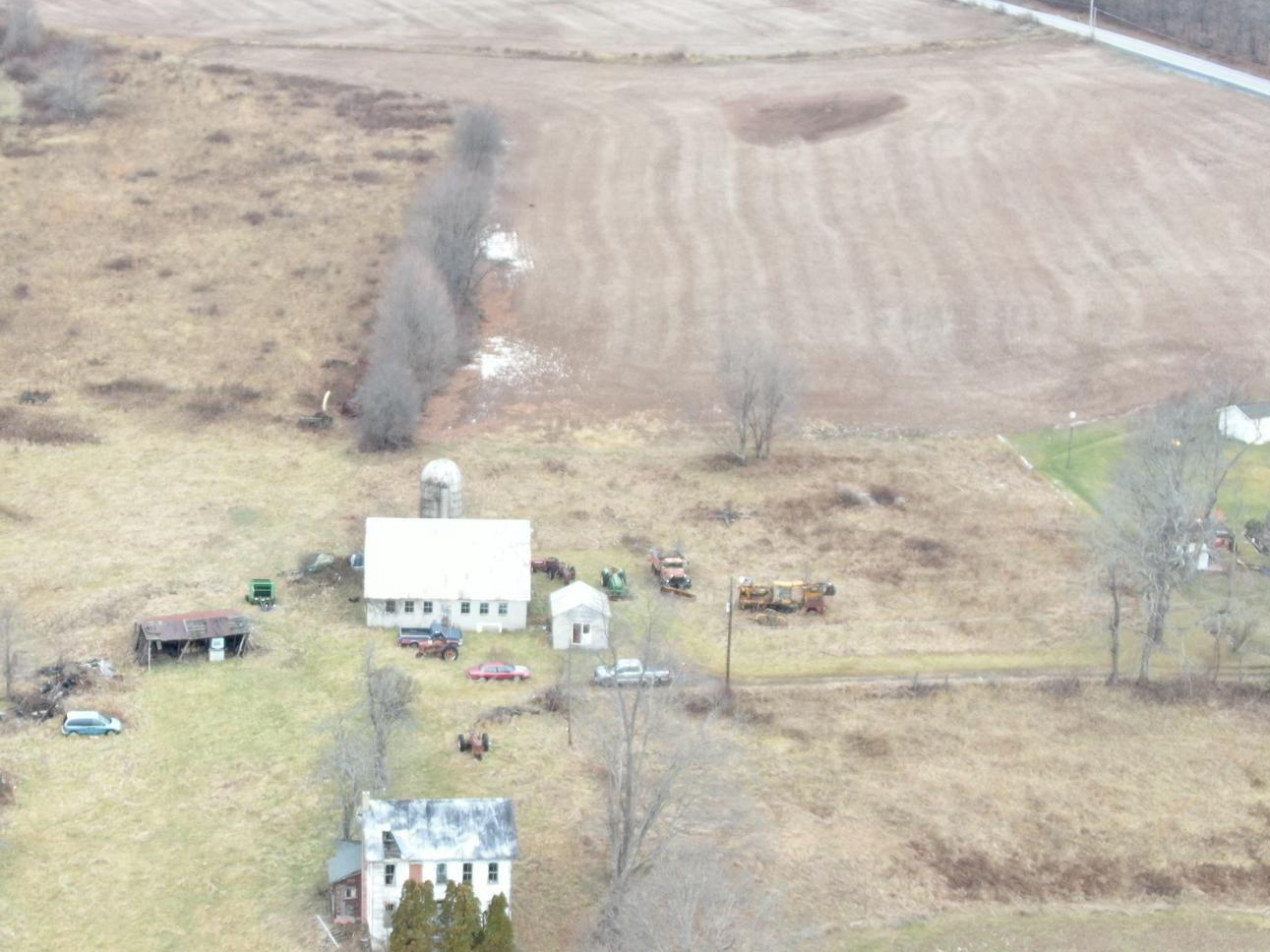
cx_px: 362
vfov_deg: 20.1
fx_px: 2678
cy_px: 601
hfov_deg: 26.4
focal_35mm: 73
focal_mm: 8.06
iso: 100
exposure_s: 1/60
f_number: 3.7
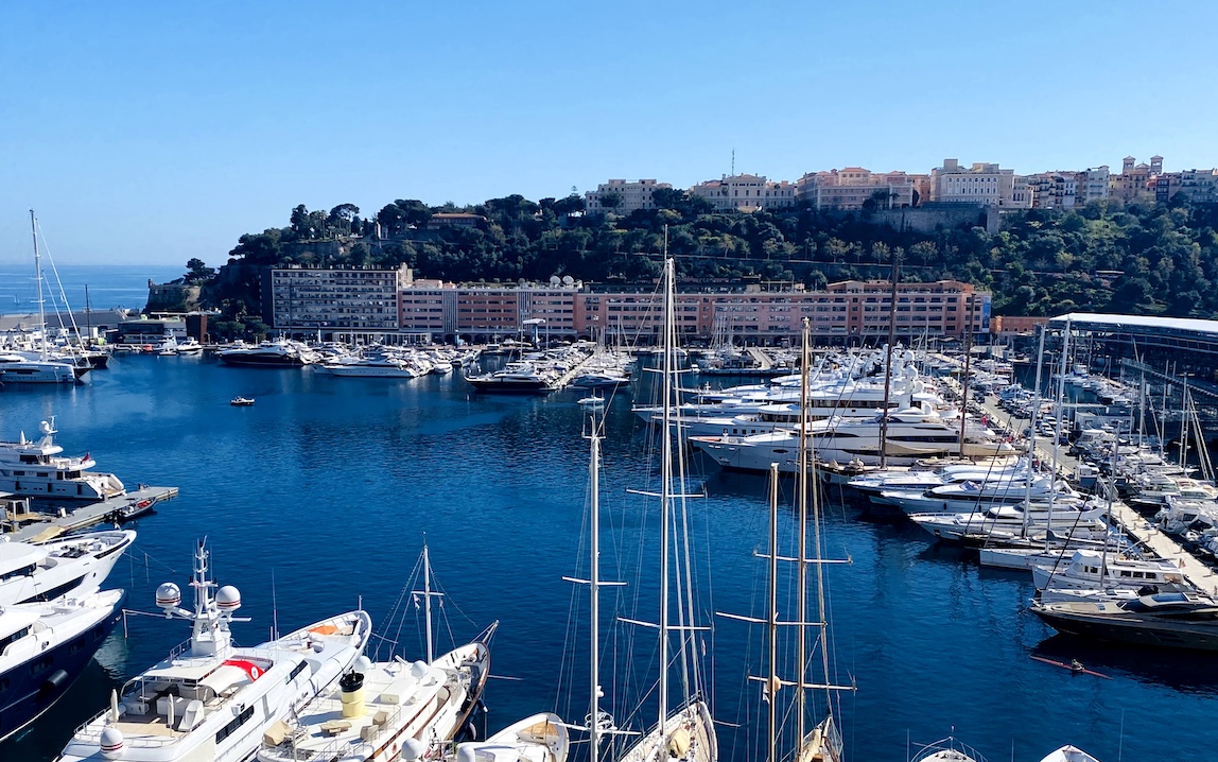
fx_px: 1195
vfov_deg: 35.2
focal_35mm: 36
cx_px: 555
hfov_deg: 53.9
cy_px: 452
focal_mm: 4.25
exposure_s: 1/3984
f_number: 1.8
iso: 32
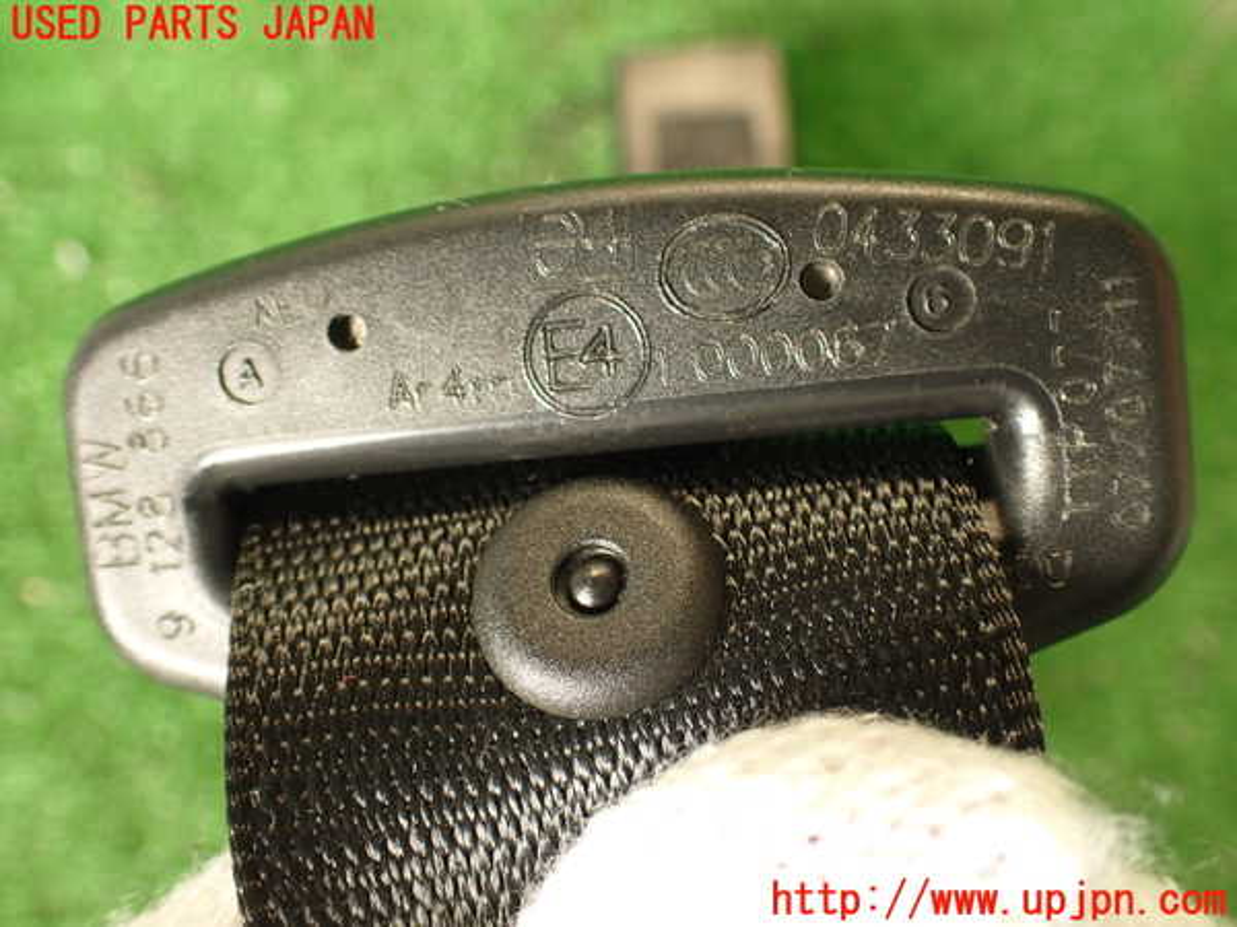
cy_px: 464
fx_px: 1144
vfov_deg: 44.2
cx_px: 618
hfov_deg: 56.8
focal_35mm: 32
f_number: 2.4
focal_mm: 5.79
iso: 200
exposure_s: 1/40
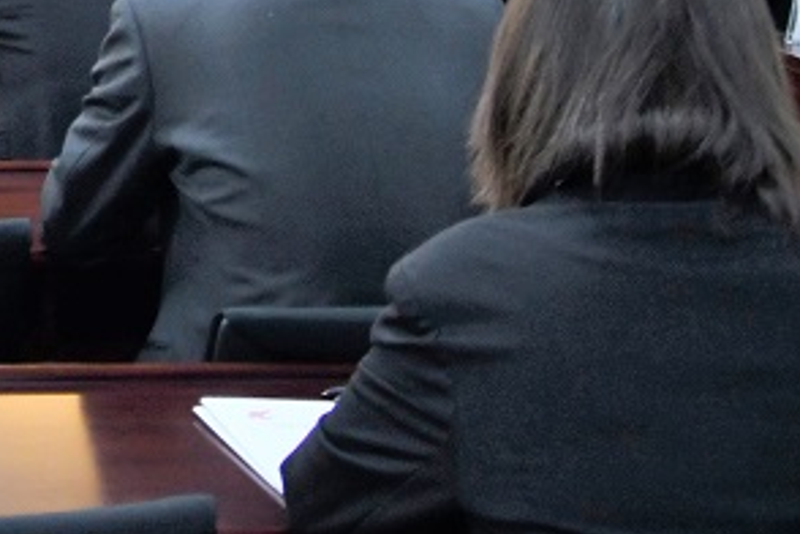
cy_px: -274
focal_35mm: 125
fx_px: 2778
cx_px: -473
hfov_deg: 15.0
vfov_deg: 10.6
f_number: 3.5
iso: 800
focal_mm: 22
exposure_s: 1/160
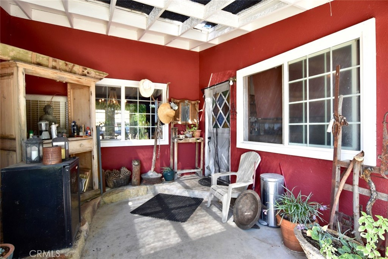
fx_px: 194
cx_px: 194
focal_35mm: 18
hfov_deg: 90.0
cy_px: 130
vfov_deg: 67.4
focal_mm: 12
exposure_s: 1/80
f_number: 4.5
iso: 400
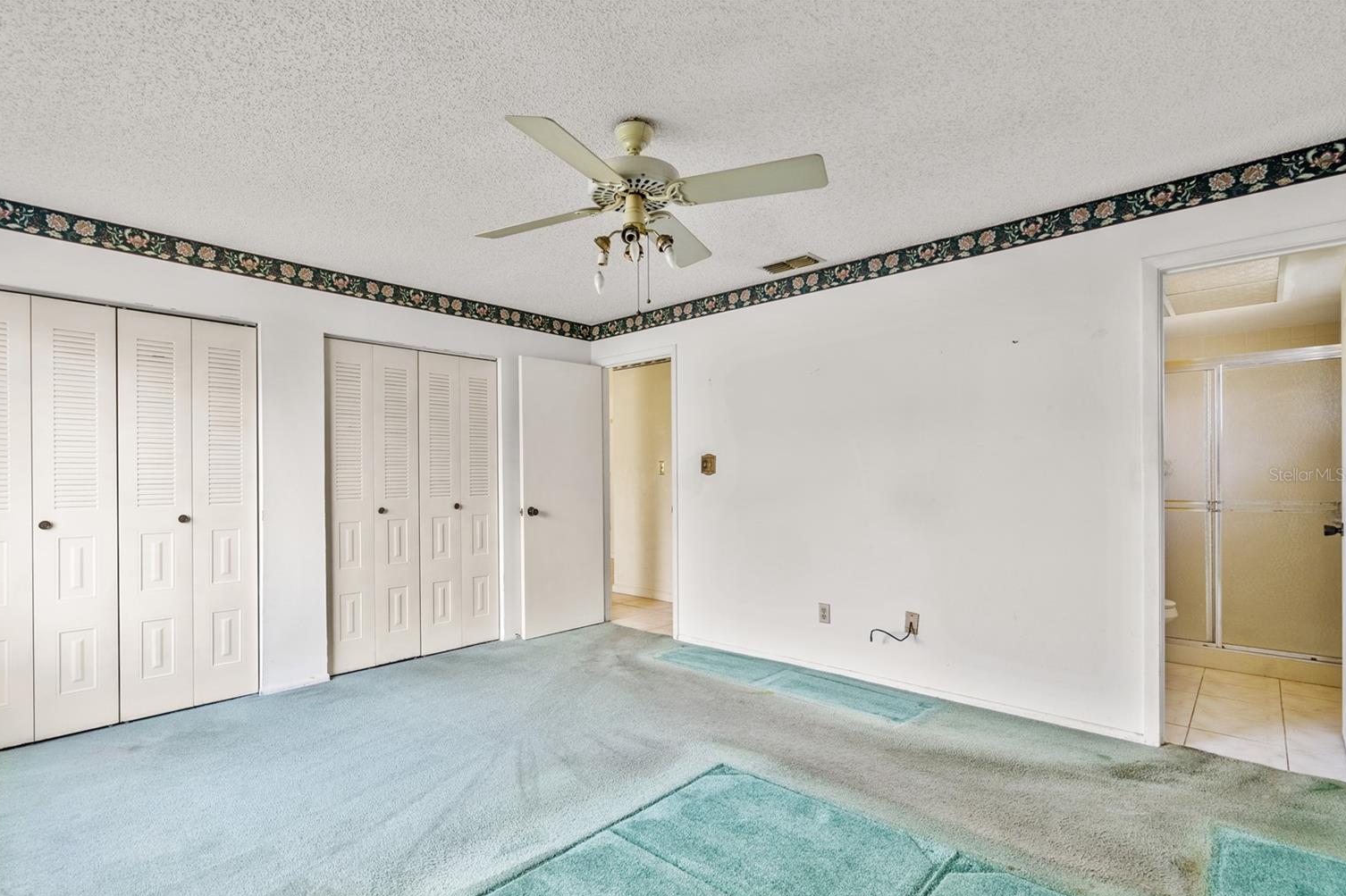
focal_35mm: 17
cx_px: 634
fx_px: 635
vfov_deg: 70.3
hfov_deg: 93.2
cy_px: 474
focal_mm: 16
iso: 640
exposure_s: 1/13
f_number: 9
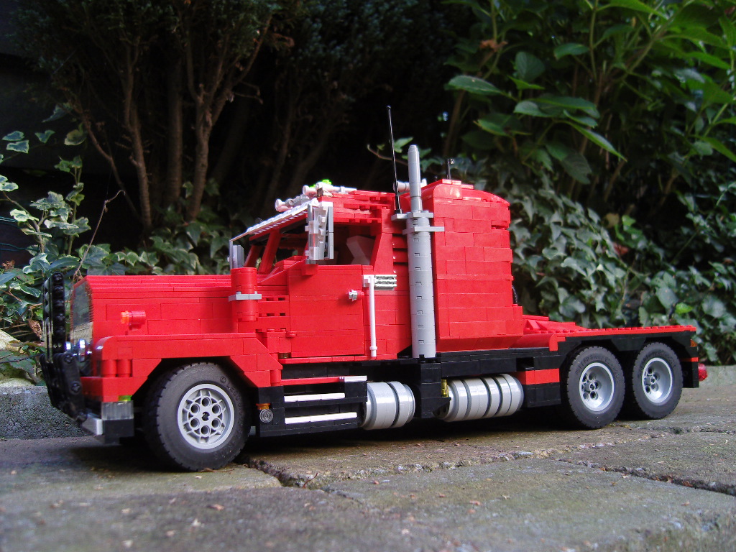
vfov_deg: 41.8
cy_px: 276
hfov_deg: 54.0
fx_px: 723
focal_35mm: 34
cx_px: 368
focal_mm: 7.3
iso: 200
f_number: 2.8
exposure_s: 1/30
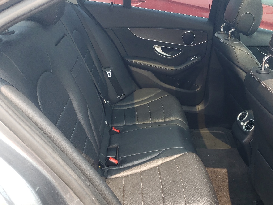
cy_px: 120
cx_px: 170
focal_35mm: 36
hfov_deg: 50.8
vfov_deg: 39.5
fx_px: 284
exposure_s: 1/270
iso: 50
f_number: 1.5
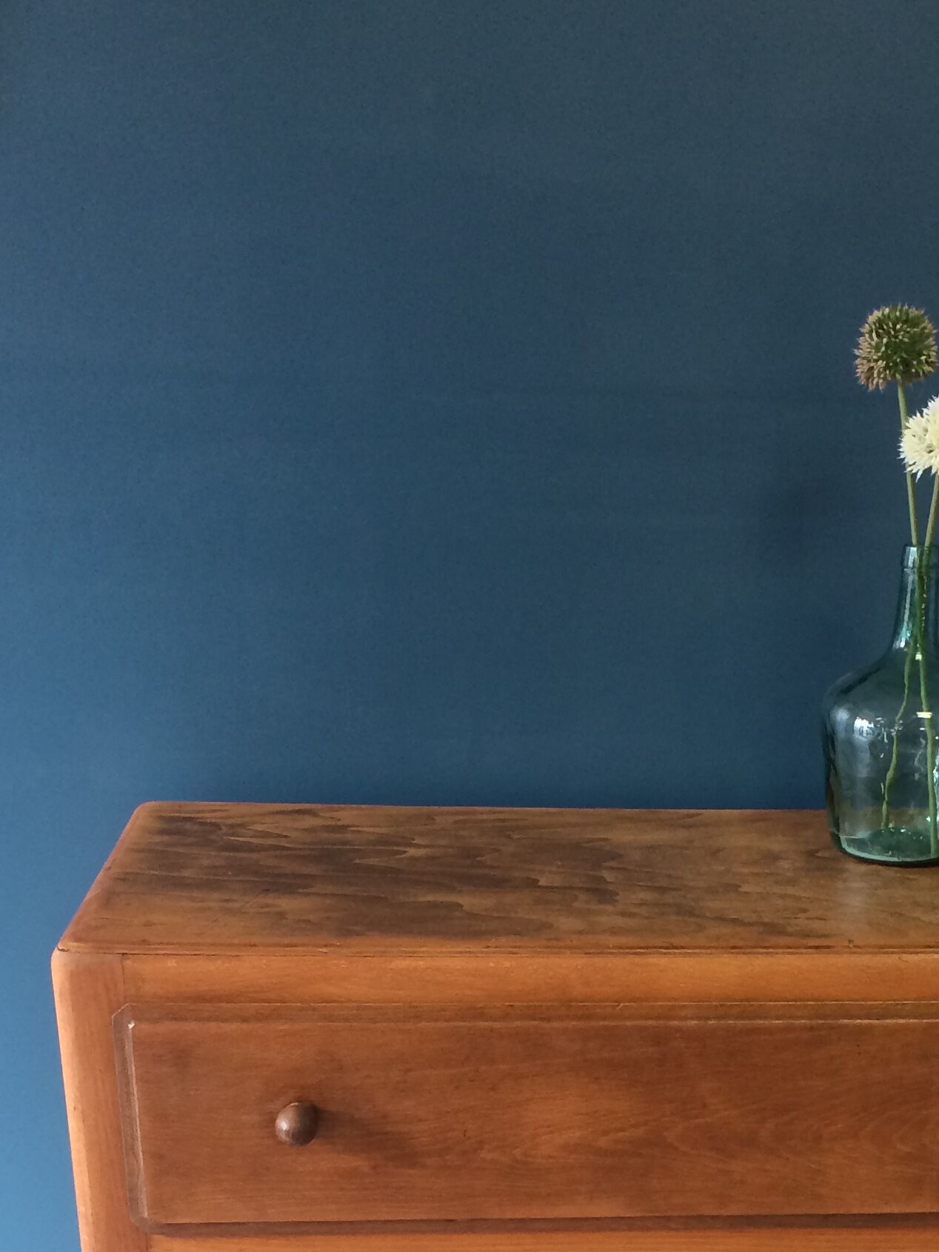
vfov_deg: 32.4
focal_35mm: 56
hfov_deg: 25.8
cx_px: 711
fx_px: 2025
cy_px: 1153
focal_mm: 4.15
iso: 50
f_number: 2.2
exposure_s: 1/33
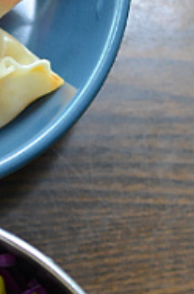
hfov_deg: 7.3
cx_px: -103
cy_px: 288
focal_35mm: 183
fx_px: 1490
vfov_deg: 11.2
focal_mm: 30
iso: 800
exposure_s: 1/400
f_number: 2.5
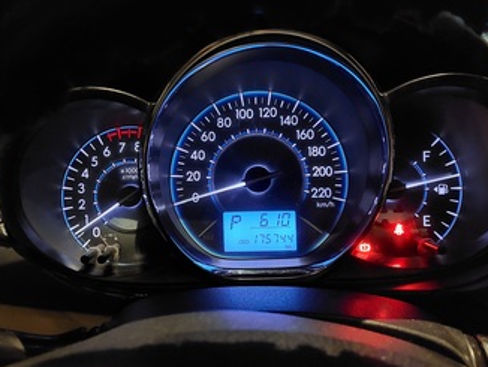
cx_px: 215
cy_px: 161
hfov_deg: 52.5
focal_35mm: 35
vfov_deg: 40.7
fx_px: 494
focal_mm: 5.23
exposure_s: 1/24
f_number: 1.8
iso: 2000
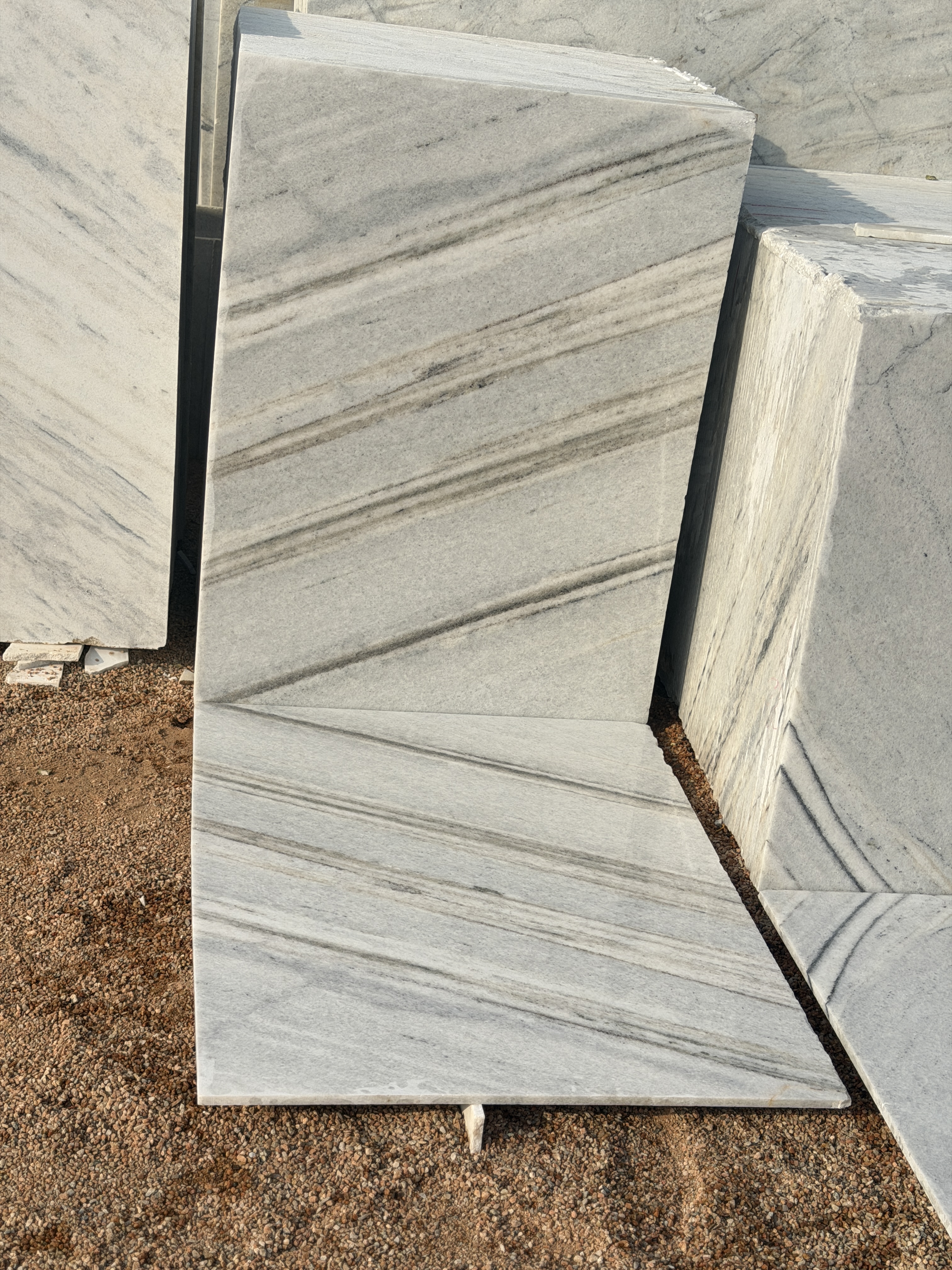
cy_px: 635
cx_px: 476
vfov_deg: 39.7
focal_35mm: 48
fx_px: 1760
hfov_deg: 30.3
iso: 64
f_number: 1.78
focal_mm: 6.76
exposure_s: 1/7143
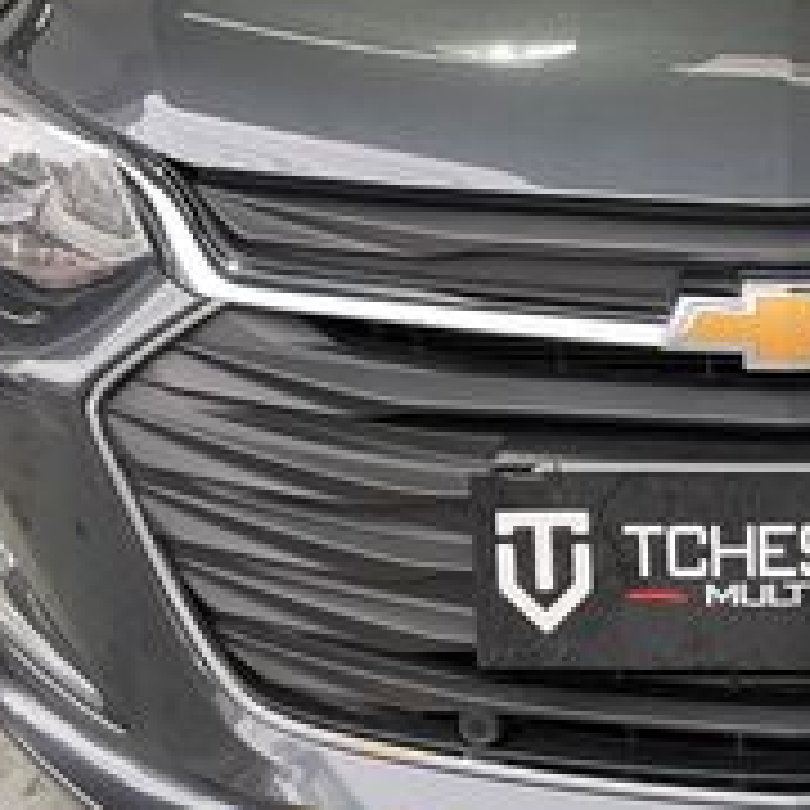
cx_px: 774
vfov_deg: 28.3
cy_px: 234
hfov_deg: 27.3
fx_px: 1588
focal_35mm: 60
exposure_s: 1/60
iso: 125
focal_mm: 4.2
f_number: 1.6
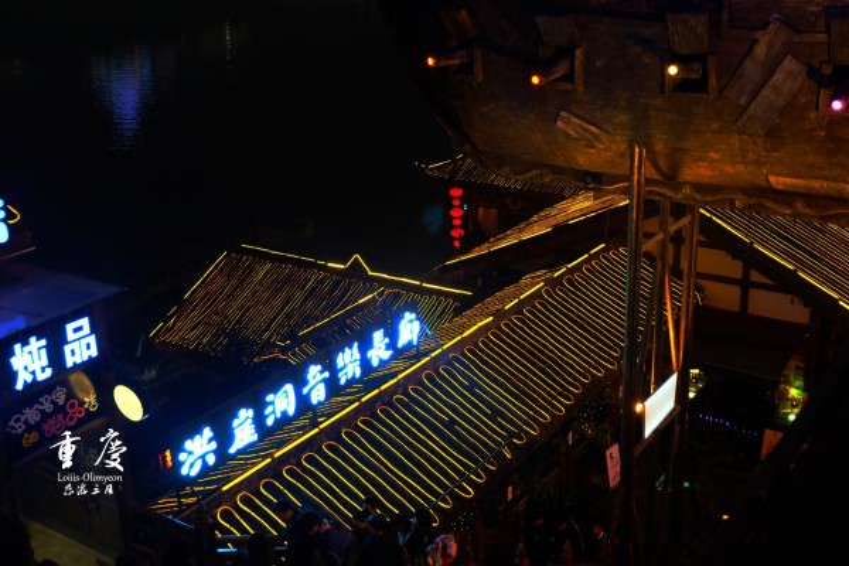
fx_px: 943
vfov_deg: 33.4
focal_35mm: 40
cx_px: 424
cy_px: 283
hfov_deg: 48.5
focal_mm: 26.9
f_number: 4.5
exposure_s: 1/30
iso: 2000
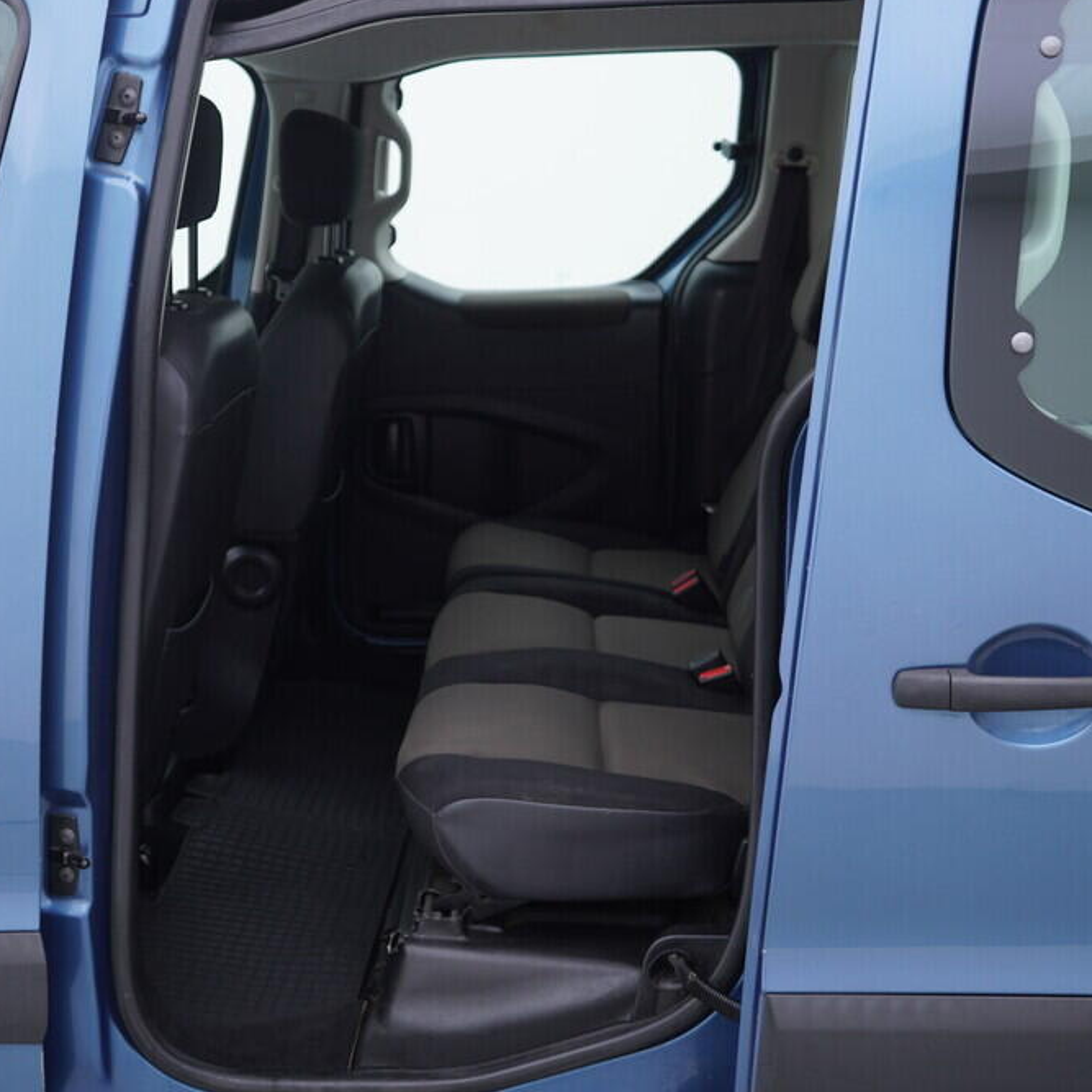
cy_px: 551
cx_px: 426
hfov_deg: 35.9
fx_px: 1677
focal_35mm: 47
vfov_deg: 36.1
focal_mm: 24
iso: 125
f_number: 3.2
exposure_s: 1/50
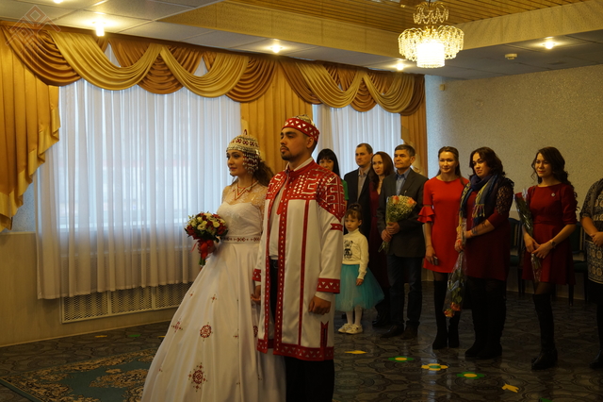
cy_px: 201
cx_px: 302
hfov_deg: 46.4
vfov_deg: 31.9
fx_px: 703
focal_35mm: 42
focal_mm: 28
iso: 500
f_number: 4.5
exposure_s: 1/60
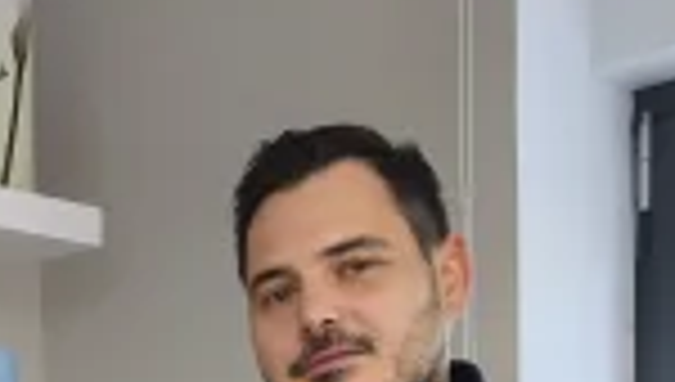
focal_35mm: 80
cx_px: -86
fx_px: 1434
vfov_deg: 13.0
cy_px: 791
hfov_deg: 24.5
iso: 250
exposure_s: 1/99.9
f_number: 1.65
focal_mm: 6.18
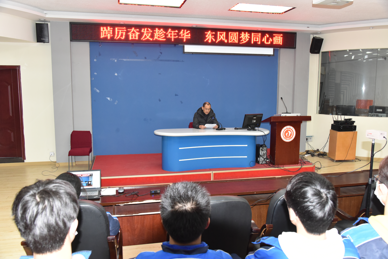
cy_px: 130
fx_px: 323
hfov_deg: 61.9
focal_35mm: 30
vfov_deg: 43.6
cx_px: 194
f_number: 5.6
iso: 3200
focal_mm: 30
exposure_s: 1/60
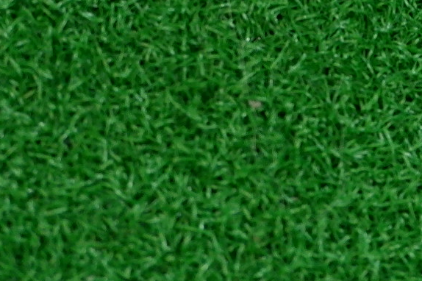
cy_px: -349
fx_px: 2027
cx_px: 444
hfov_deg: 11.7
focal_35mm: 173
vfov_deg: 7.5
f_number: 4.2
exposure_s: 1/34
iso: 2000
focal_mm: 22.8
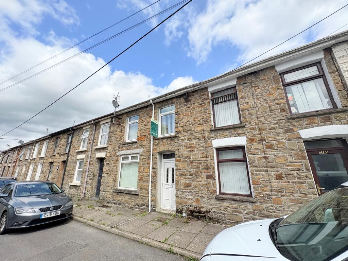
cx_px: 174
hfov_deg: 102.1
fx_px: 141
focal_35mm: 14
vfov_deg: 85.7
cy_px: 130
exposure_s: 1/1709
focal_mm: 2.22
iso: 50
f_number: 2.2
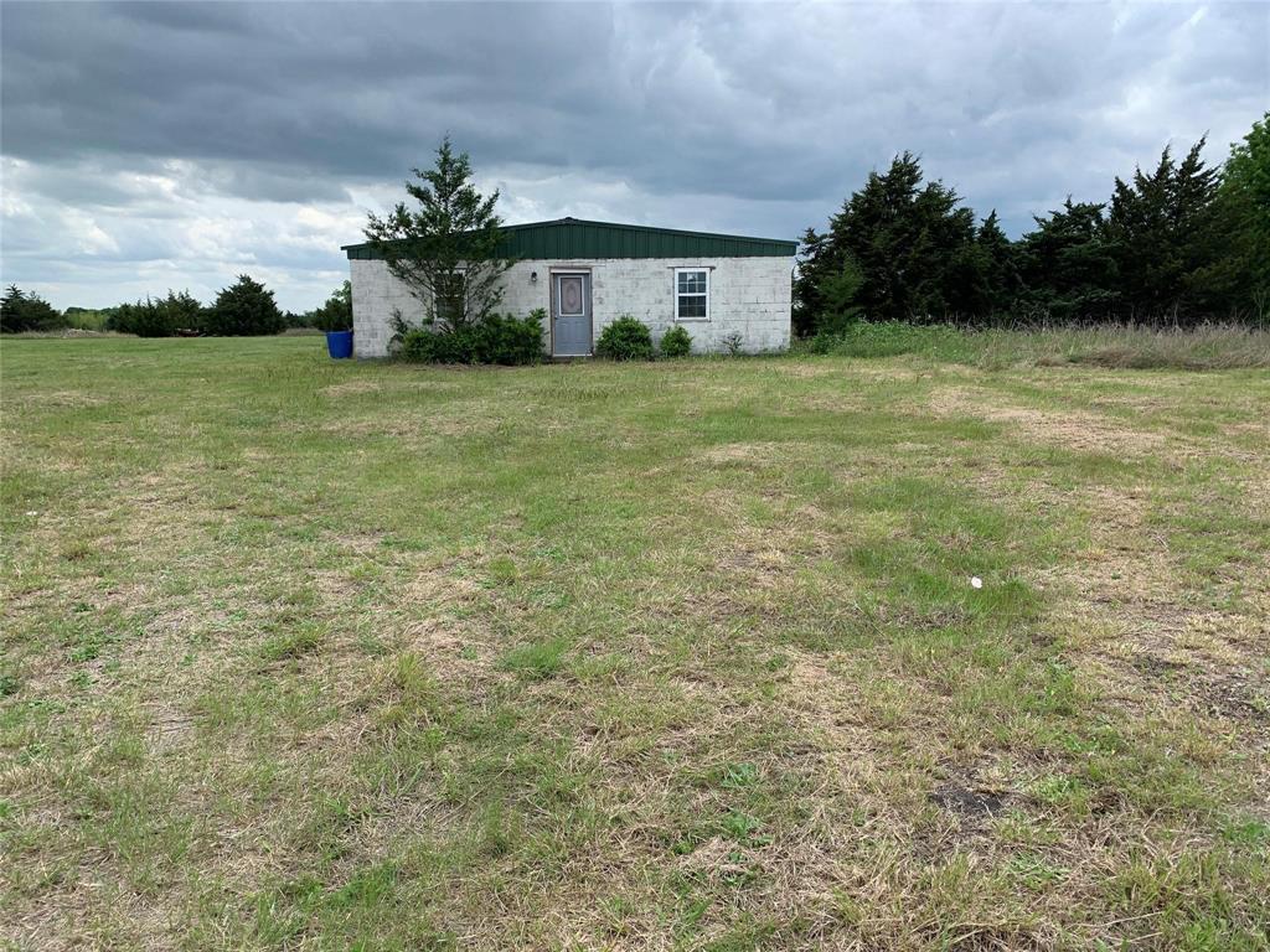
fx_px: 954
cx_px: 635
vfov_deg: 53.1
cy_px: 476
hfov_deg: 67.3
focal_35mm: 26
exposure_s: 1/1536
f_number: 1.8
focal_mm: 4.25
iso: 25
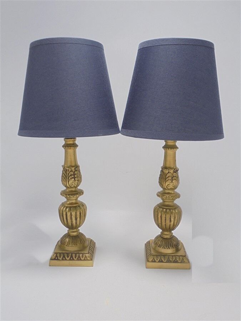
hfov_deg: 41.8
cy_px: 160
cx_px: 120
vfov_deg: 54.0
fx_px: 316
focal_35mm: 34
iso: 100
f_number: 4
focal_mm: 6.1
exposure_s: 1/50
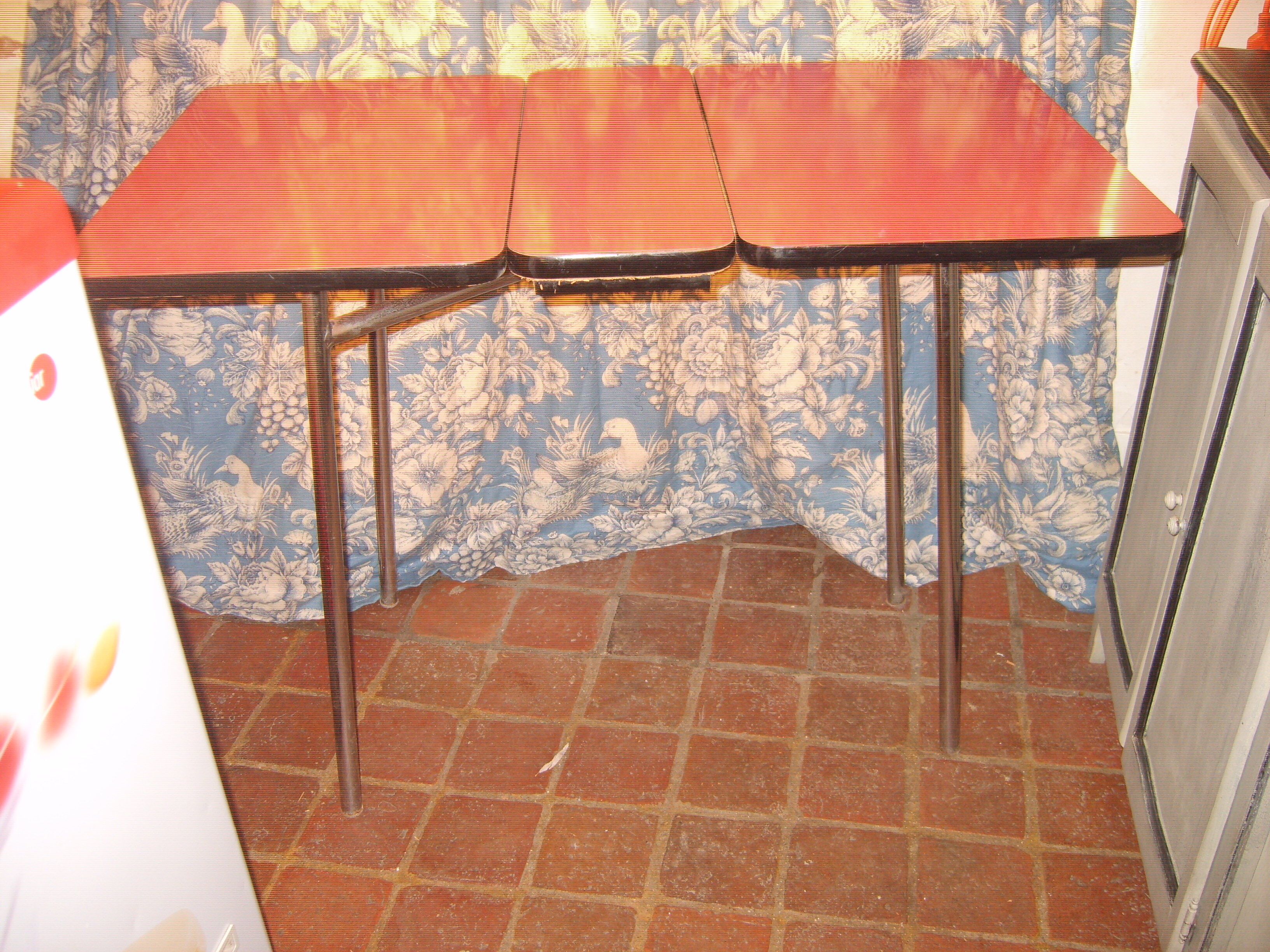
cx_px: 635
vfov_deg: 40.7
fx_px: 1284
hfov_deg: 52.6
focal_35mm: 35
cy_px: 476
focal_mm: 7.4
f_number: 2.8
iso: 100
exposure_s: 1/30
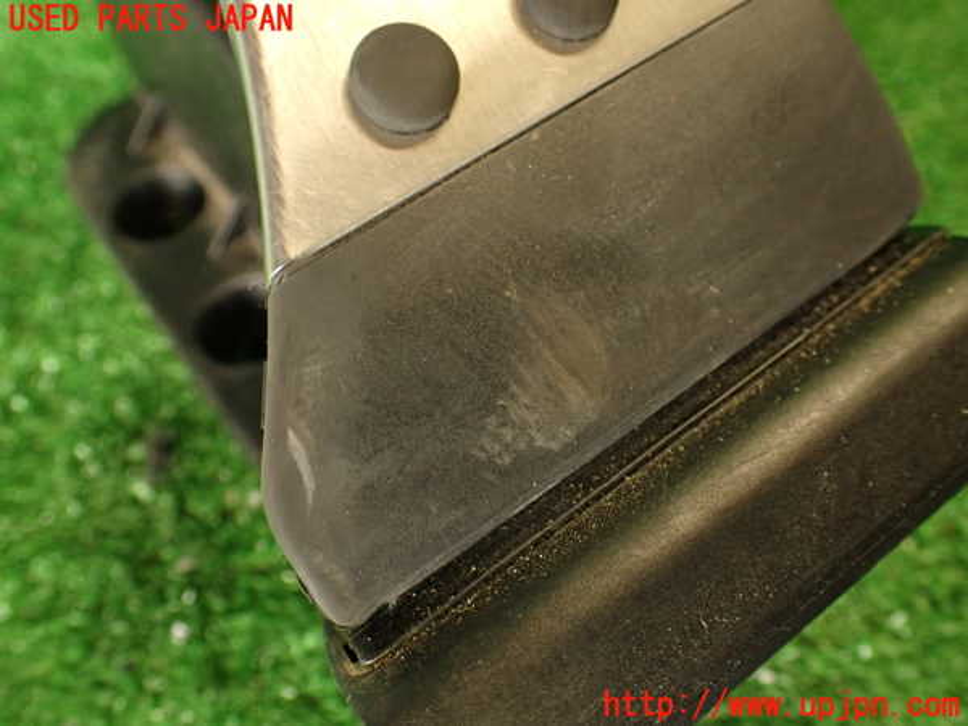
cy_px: 363
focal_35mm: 32
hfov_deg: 56.8
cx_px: 484
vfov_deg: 44.2
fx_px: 895
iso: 320
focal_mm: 5.79
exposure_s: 1/30
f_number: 2.4
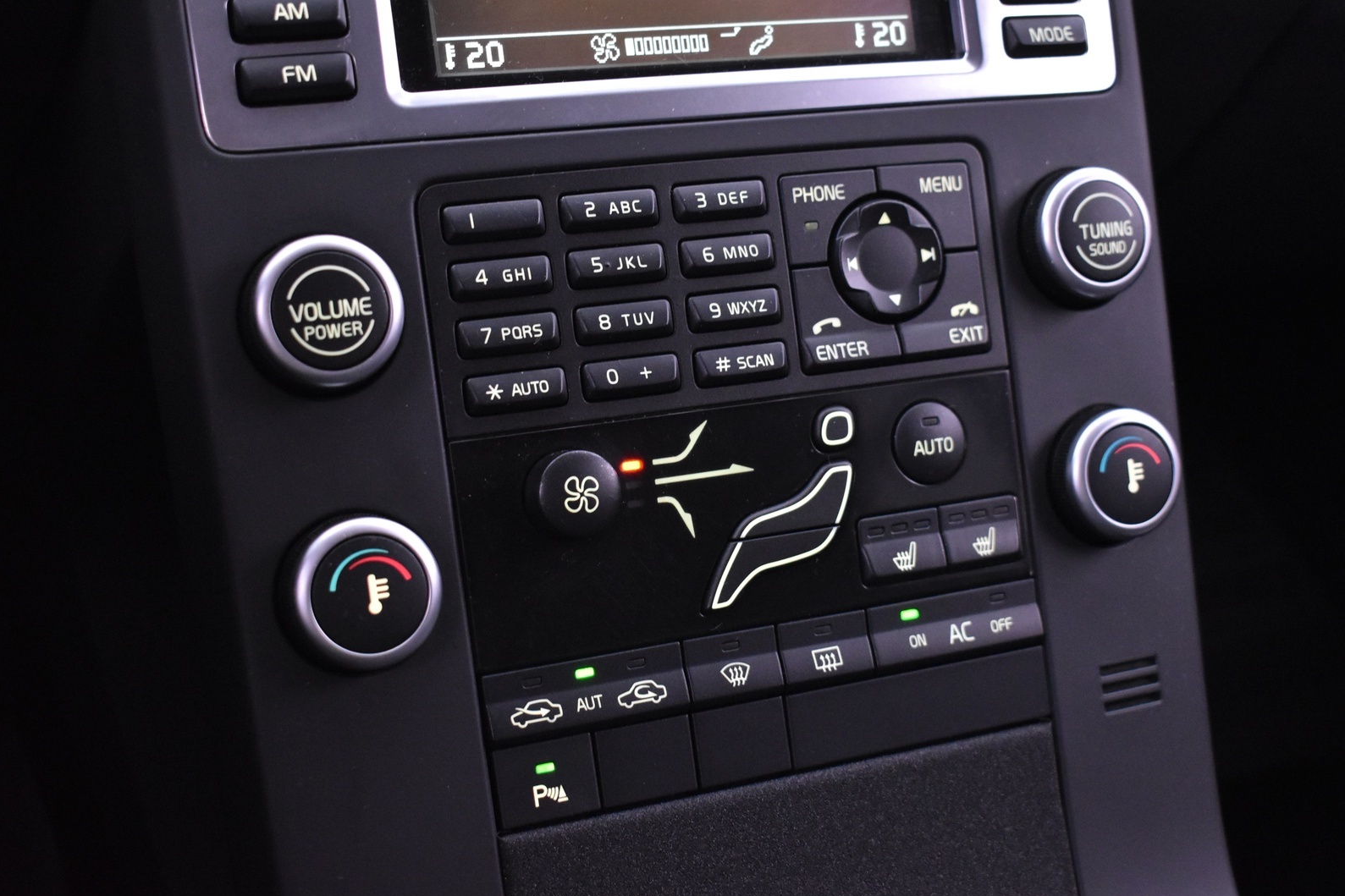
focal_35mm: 52
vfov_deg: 26.0
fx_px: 1942
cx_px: 683
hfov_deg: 38.2
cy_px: 450
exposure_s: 1/15
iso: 3200
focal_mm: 34
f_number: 4.5
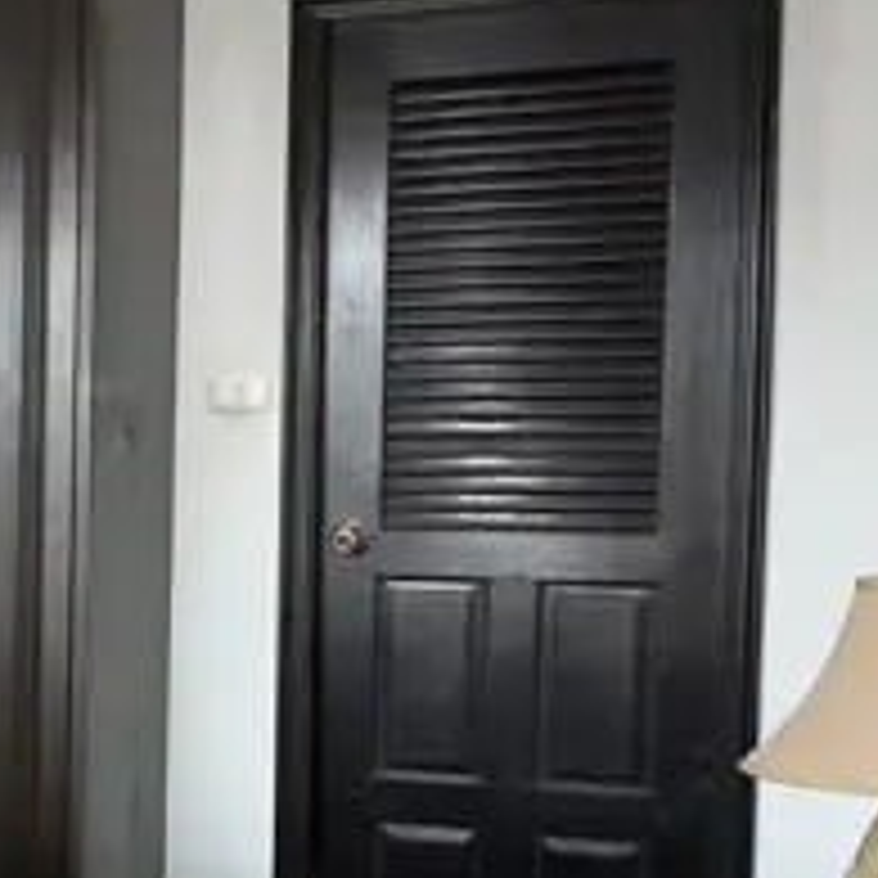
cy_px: 558
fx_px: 2181
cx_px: -441
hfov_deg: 19.7
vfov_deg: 22.7
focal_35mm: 76
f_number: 2.2
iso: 320
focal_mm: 2.22
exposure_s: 1/67
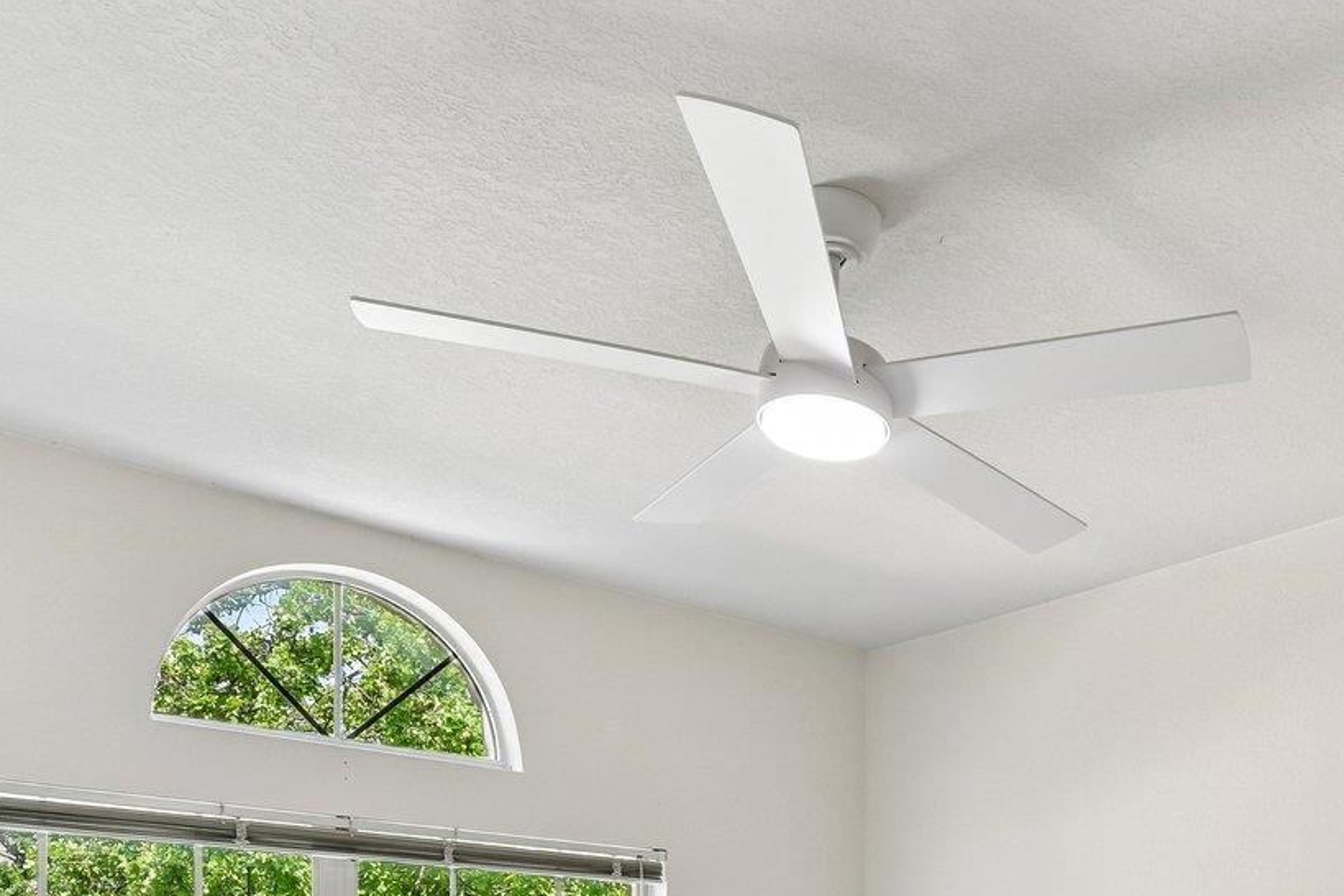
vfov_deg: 32.9
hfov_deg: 52.0
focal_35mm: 35
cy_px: 999
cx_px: 1013
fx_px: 1307
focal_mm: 14
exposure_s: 1/25
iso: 100
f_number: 8
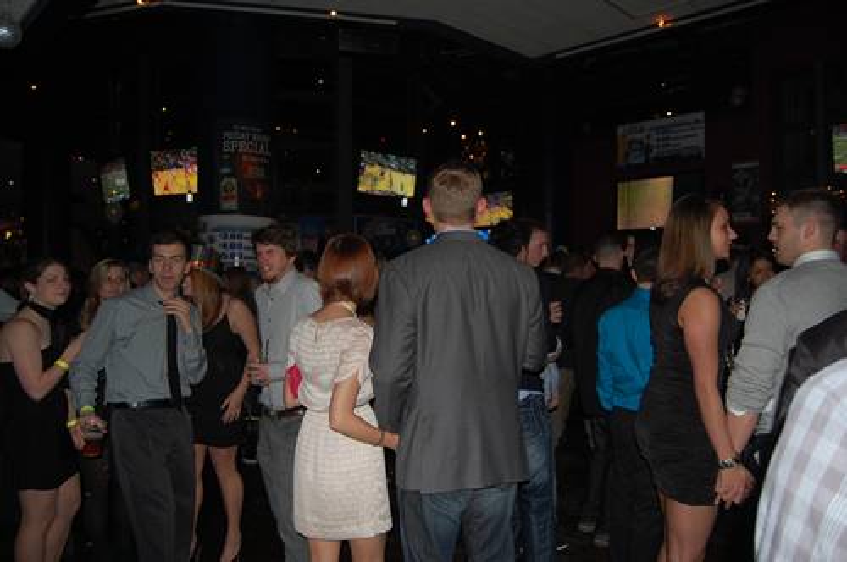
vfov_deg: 47.8
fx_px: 634
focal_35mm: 27
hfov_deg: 67.4
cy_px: 281
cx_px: 424
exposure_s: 1/60
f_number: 3.5
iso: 400
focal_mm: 18
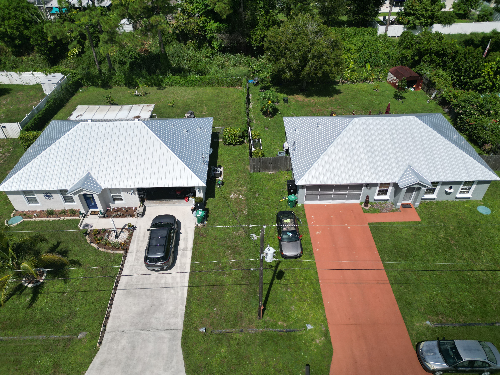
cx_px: 250
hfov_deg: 71.6
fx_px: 347
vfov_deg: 56.8
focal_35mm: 24
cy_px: 188
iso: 140
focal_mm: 6.72
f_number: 1.7
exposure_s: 1/6400
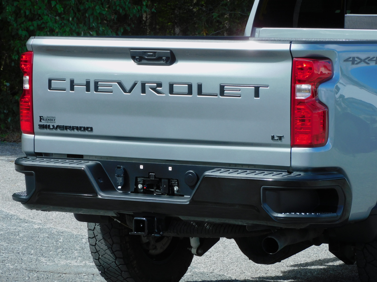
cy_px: 141
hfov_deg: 9.9
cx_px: 188
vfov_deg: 7.4
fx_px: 2178
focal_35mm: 200
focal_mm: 35.8
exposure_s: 1/250
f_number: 5.3
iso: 125
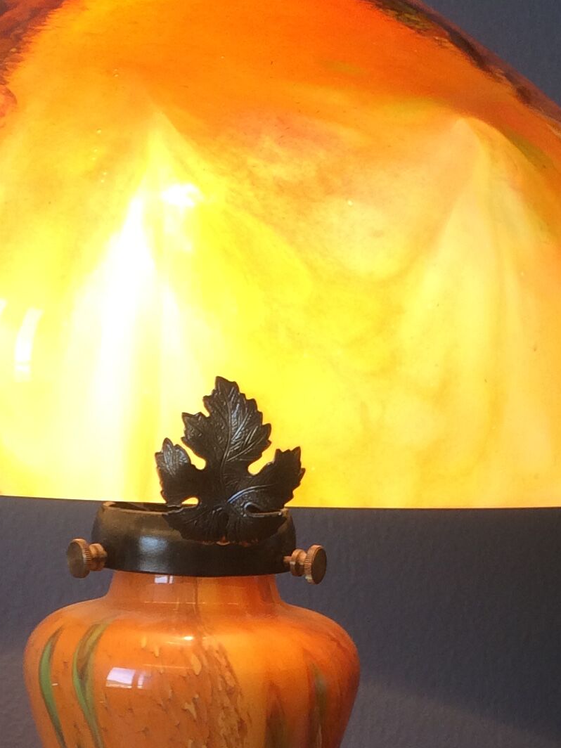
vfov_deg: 21.4
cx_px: 242
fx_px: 1923
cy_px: 697
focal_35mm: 89
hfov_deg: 16.6
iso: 40
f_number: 2.2
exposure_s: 1/50
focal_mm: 4.15
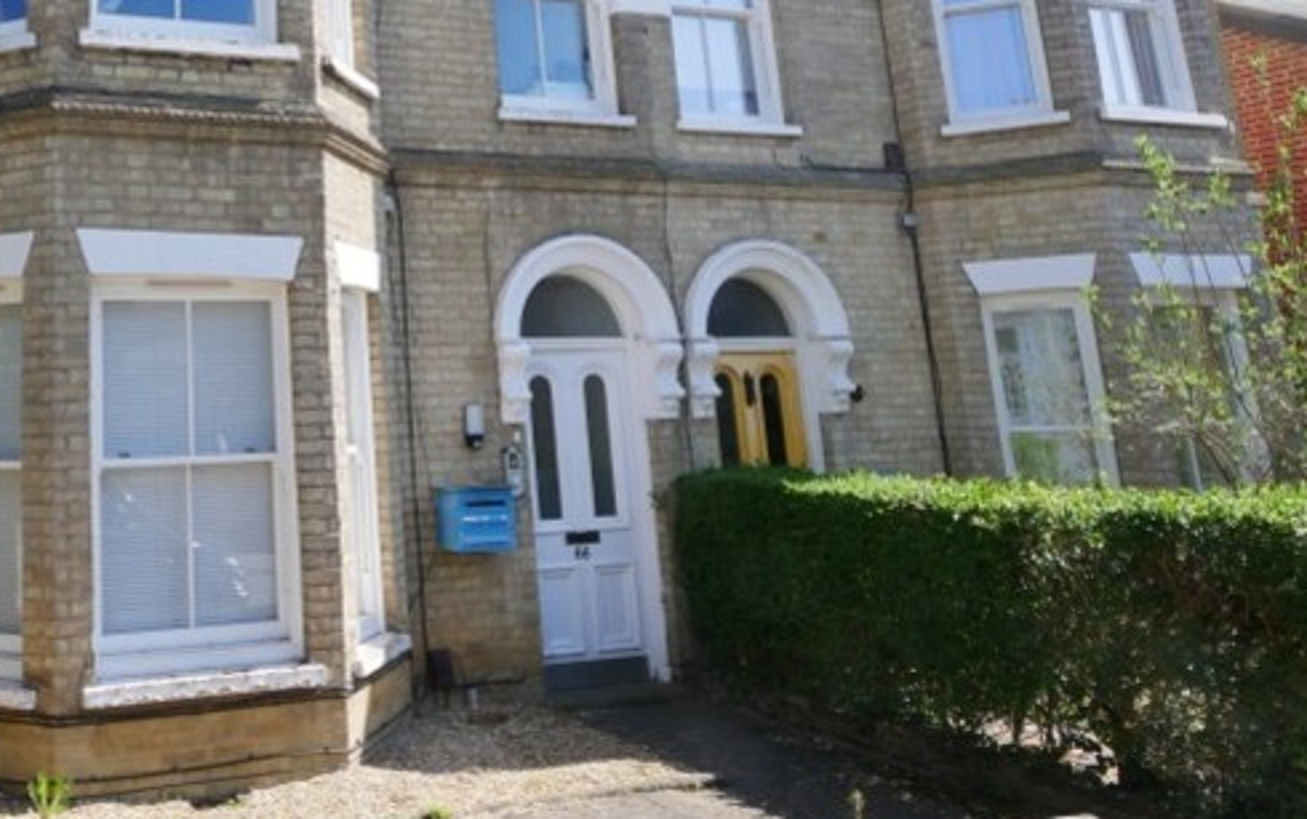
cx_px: 216
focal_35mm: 31
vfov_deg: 39.2
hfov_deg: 55.7
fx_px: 1105
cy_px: 172
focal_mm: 7
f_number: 6.3
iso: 200
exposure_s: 1/250
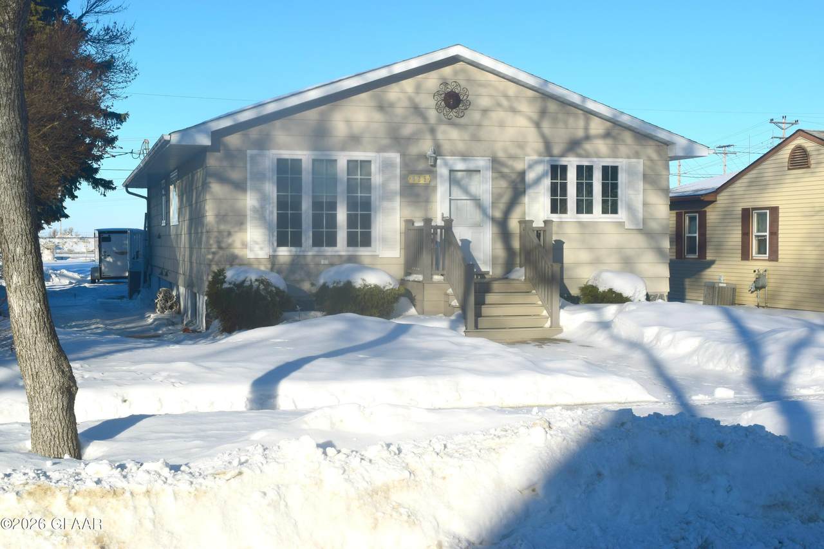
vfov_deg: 26.5
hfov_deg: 38.9
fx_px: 1167
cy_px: 274
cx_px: 412
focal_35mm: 51
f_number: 11
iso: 200
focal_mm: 34
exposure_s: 1/640
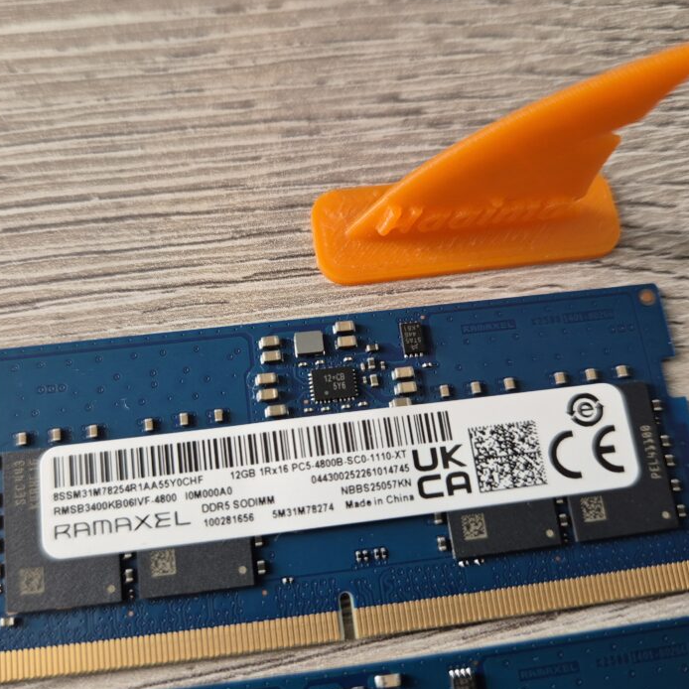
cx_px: 310
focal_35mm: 30
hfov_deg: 53.9
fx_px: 676
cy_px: 360
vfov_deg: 54.0
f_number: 1.8
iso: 160
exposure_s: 1/100
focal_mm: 5.4
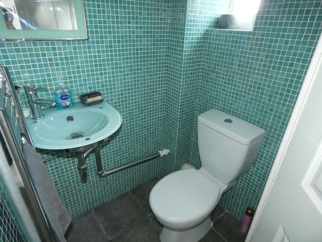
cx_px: 161
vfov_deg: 66.0
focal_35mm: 20
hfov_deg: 81.7
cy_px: 121
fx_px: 186
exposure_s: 1/60
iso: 800
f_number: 2.8
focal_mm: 3.6
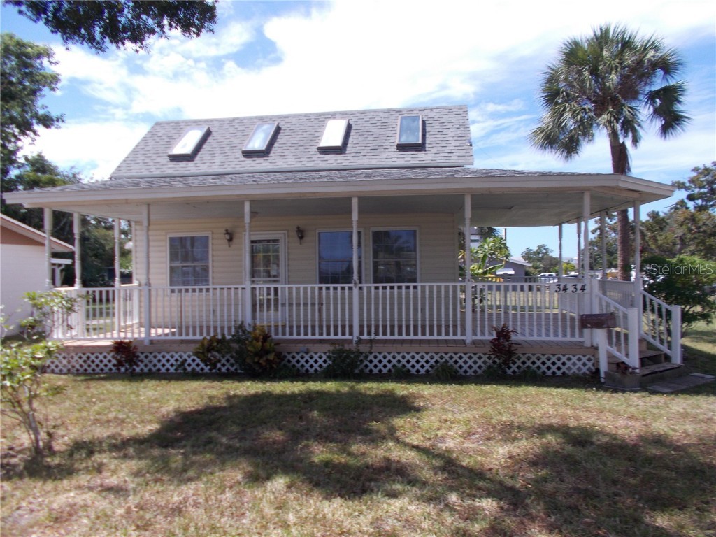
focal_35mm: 26
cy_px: 268
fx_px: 538
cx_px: 358
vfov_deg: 53.1
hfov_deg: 67.3
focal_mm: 4.6
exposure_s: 1/100
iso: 80
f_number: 8
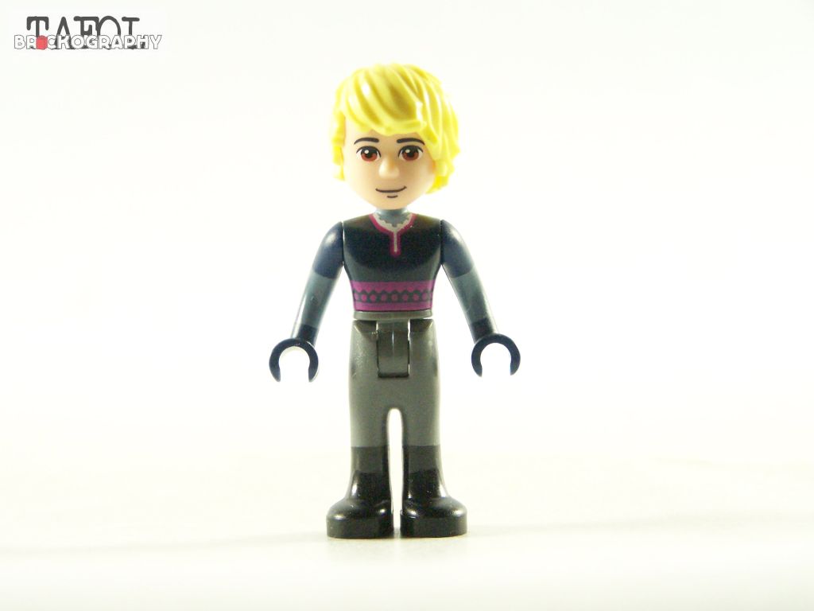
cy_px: 306
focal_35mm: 105
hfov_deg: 18.7
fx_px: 2469
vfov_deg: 14.1
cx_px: 407
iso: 400
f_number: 3.2
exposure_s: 1/60
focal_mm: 17.5
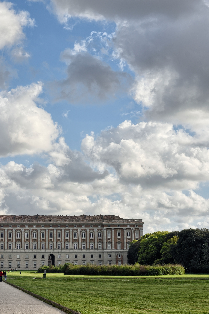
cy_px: 155
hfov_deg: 17.4
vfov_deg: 26.6
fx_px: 662
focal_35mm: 76
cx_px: -17
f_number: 8
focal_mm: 50
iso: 100
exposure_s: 1/320
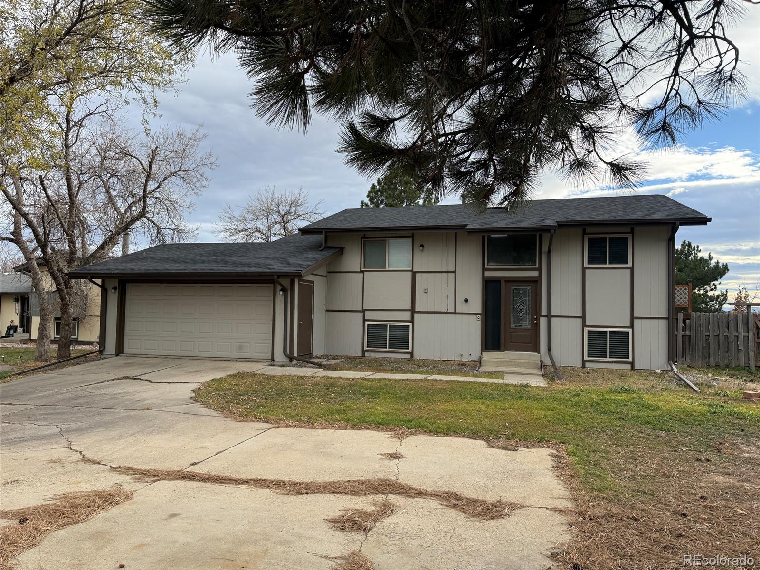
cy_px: 285
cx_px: 380
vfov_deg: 56.8
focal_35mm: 24
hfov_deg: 71.6
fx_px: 527
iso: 100
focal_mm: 6.76
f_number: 1.78
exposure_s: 1/2053
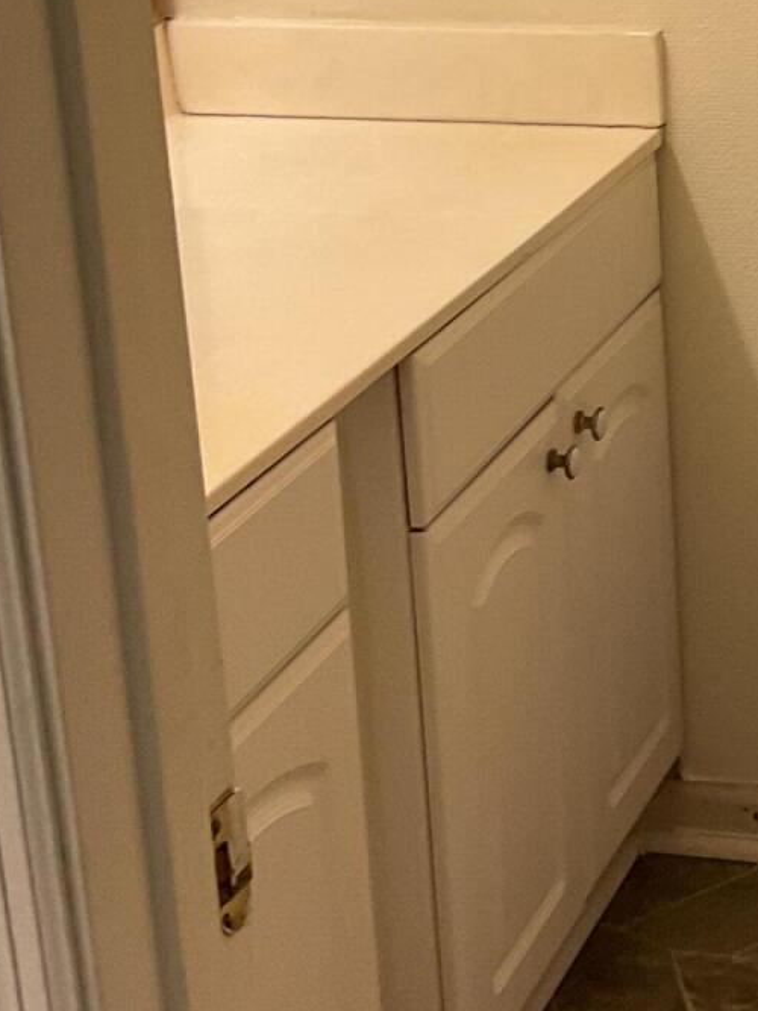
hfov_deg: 16.2
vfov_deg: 22.1
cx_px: 948
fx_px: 2541
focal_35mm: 87
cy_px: 138
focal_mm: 3
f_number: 1.8
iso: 64
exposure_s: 1/60
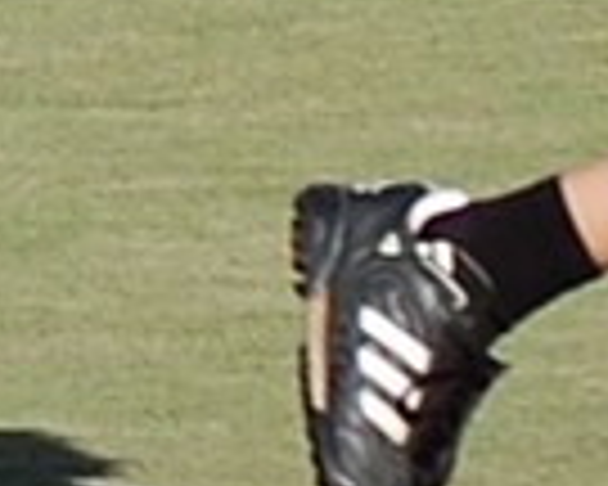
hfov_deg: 2.7
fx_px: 13010
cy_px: -623
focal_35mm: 723
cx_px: 252
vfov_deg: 2.1
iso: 200
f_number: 5
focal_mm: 68
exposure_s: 1/1250
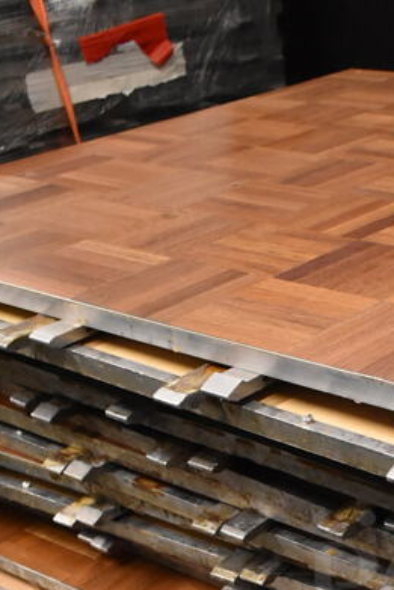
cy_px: 580
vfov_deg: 29.9
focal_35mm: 63
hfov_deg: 20.7
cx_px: 414
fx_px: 1033
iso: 2500
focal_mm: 18
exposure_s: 1/125
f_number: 3.5
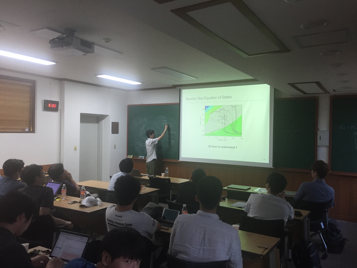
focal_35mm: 29
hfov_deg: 61.7
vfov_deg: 48.2
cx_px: 178
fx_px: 299
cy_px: 134
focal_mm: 4.15
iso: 50
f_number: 2.2
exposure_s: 1/30
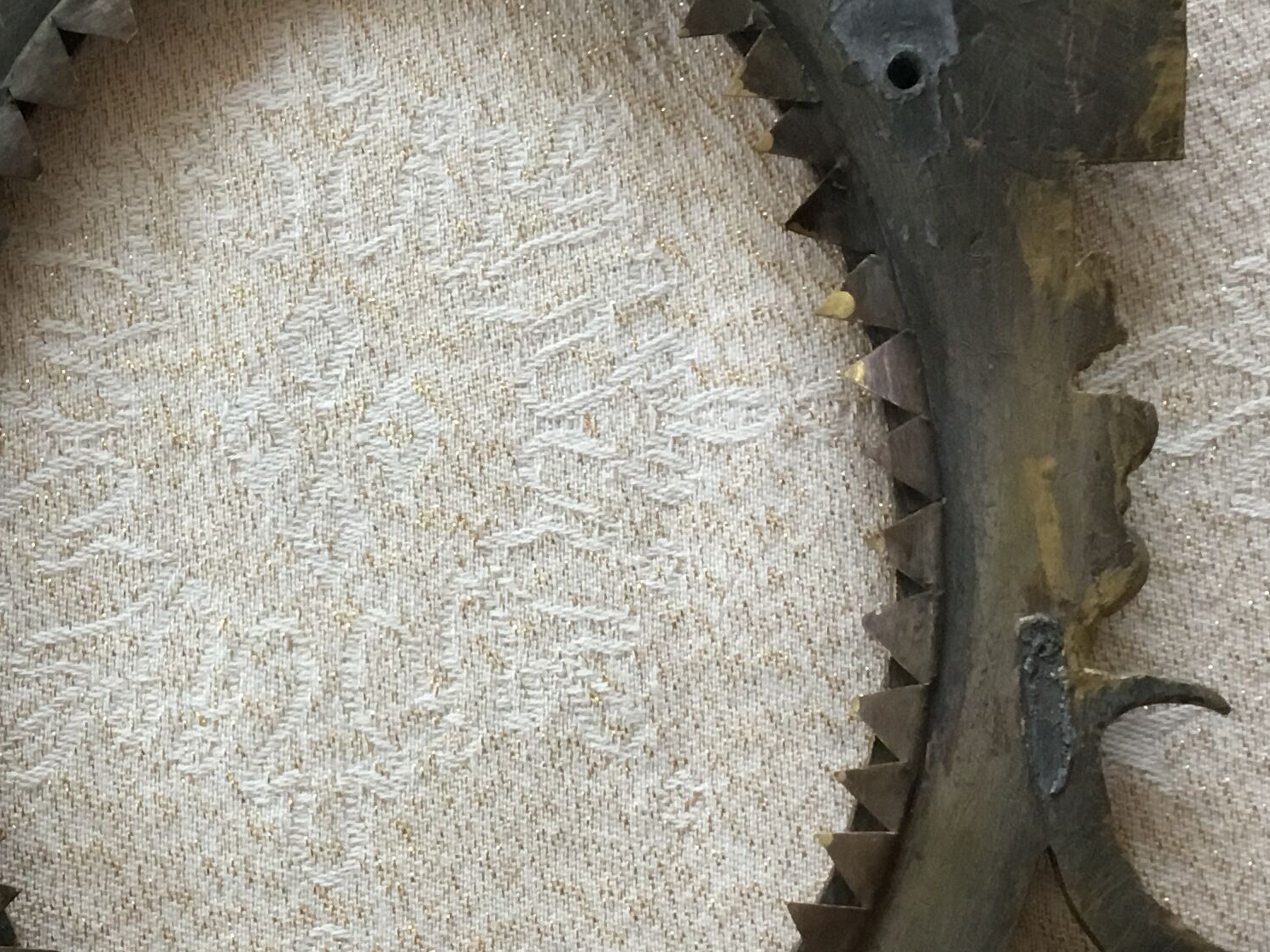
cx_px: 292
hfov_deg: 28.1
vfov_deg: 21.5
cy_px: 624
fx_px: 2495
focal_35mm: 68
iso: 125
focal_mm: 3.3
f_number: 2.4
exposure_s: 1/33
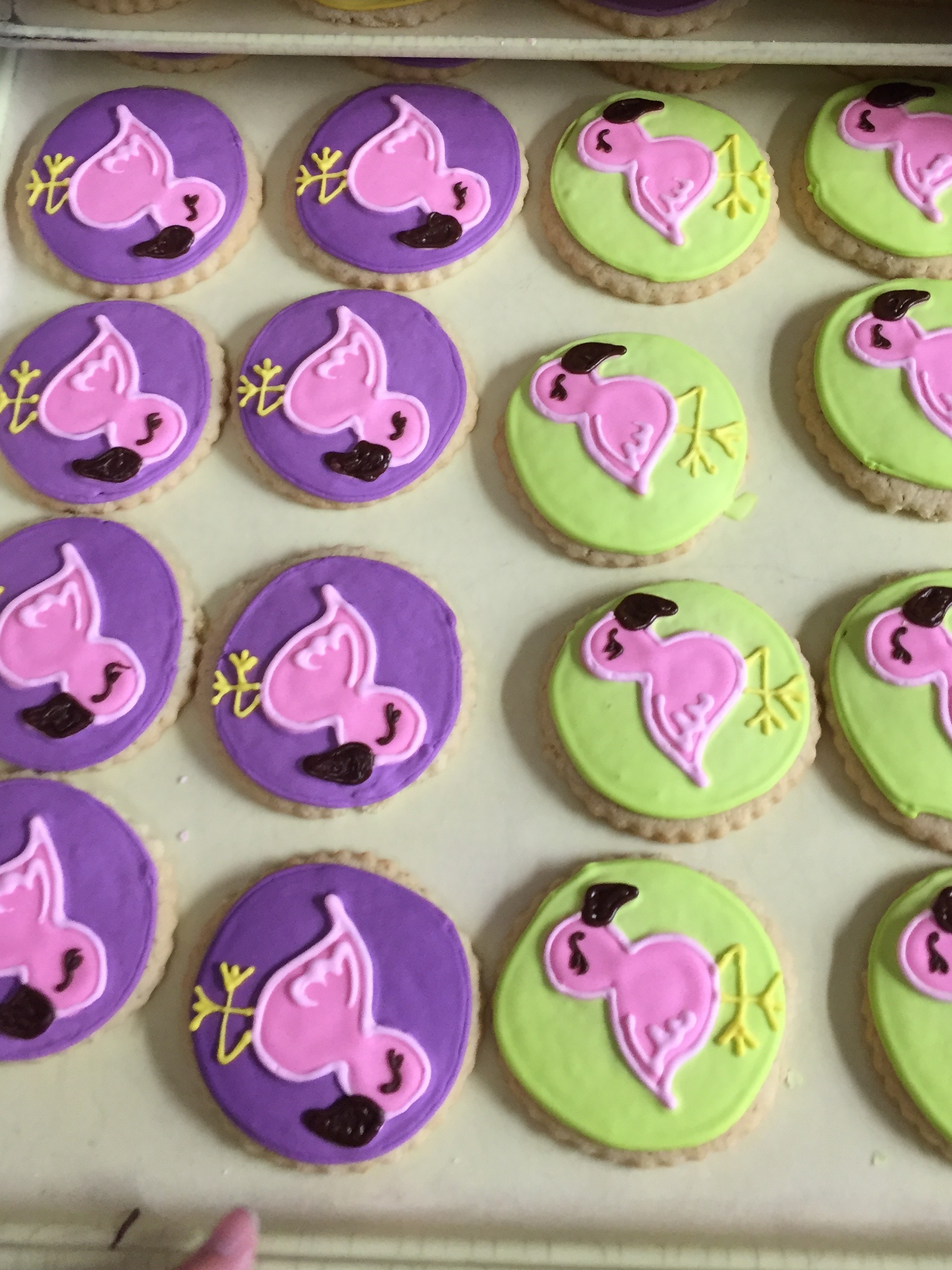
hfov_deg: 38.7
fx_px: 1357
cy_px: 492
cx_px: 482
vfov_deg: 49.7
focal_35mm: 37
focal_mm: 4.15
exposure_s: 1/30
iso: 125
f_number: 2.2
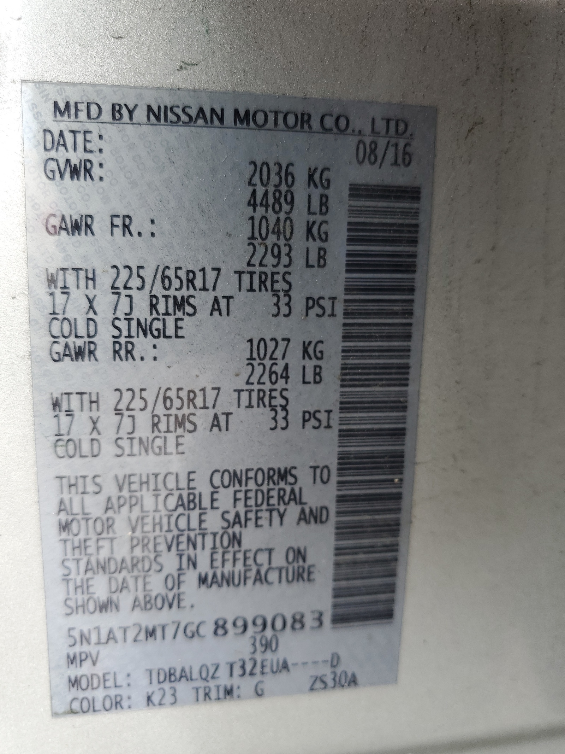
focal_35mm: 26
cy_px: 377
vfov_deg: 67.3
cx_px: 282
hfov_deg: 53.1
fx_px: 566
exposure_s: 1/294
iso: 50
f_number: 1.5
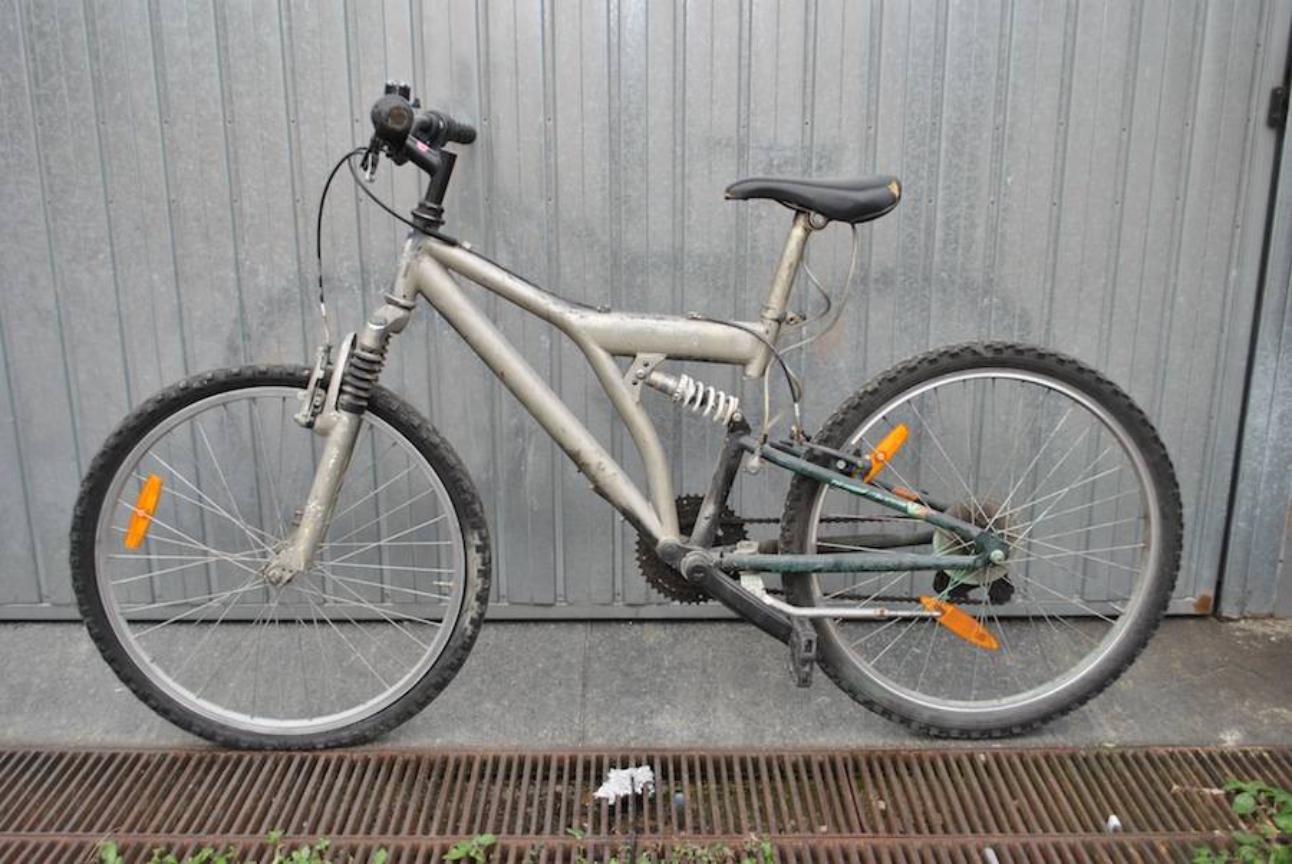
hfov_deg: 53.1
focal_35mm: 36
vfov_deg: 37.0
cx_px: 646
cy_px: 432
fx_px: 1293
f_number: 5
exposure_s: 1/100
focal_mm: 24
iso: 200
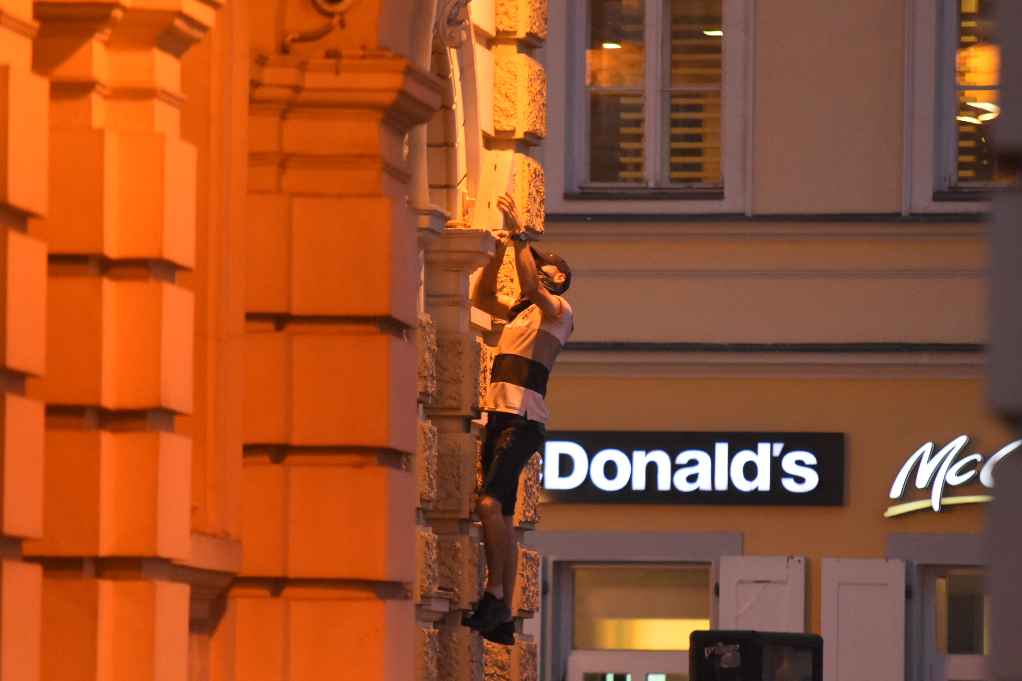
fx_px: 7239
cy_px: 340
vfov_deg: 5.4
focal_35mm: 255
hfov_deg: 8.1
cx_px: 511
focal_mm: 170
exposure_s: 1/320
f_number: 2.8
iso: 4000
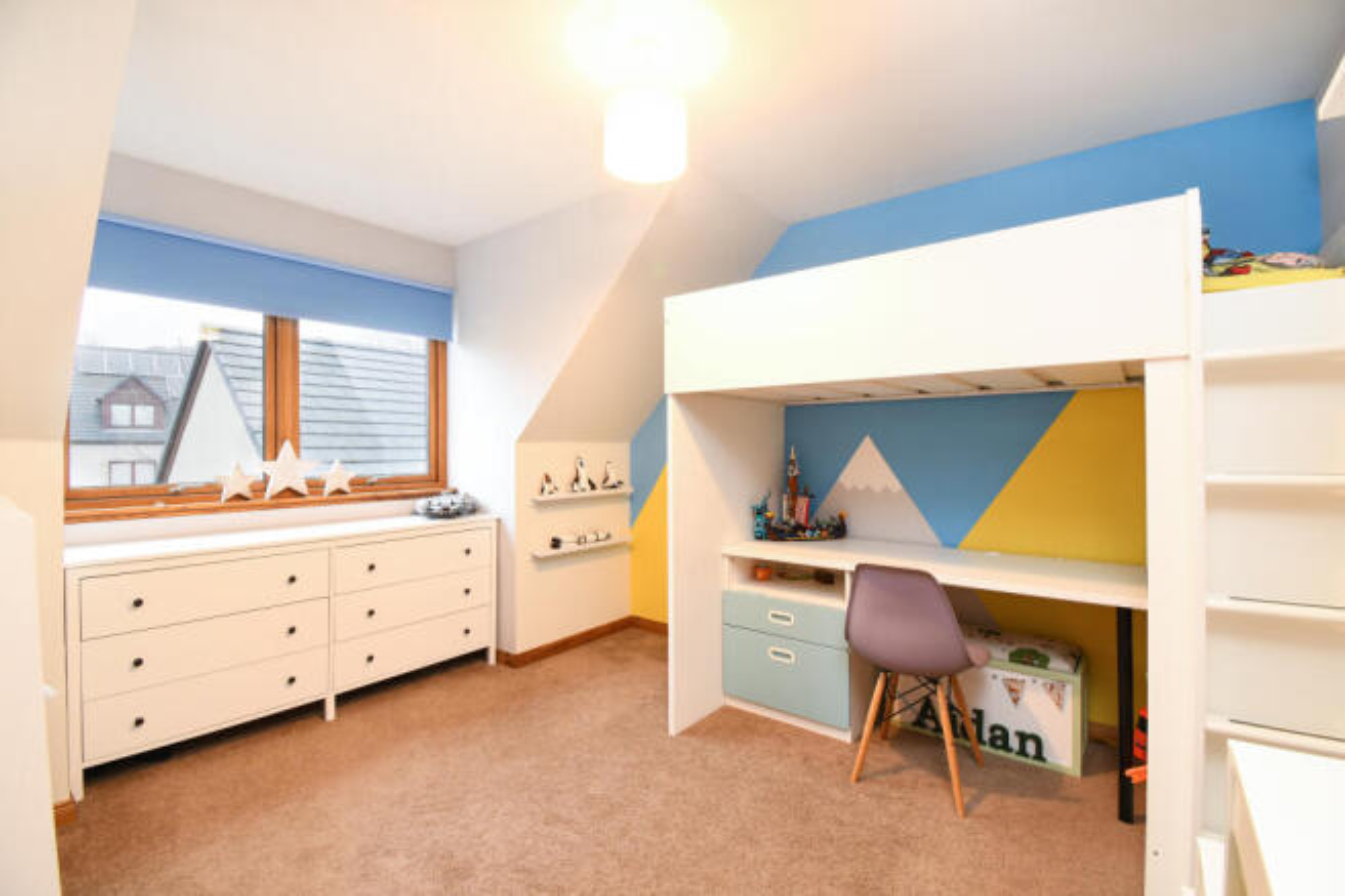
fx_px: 560
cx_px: 672
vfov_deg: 77.3
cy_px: 448
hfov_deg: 100.4
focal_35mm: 15
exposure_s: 1/1.6
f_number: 9
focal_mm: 10
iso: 500
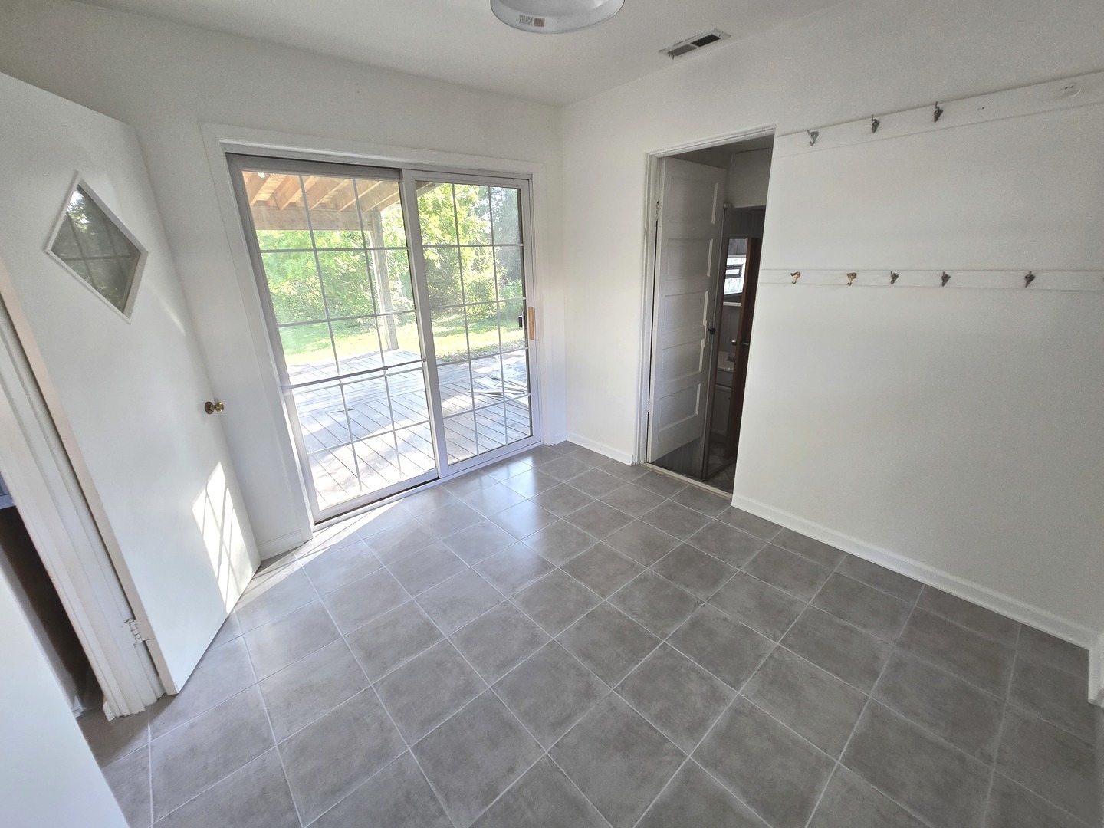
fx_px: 415
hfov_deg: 106.2
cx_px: 552
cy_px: 414
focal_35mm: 13
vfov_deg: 89.9
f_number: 2.2
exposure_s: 1/60
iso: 100
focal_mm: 2.2
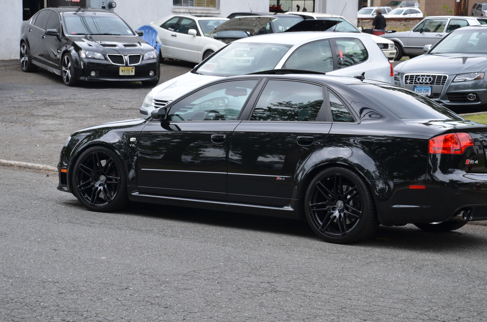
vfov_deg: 13.8
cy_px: 161
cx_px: 244
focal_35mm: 99
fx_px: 1336
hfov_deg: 20.7
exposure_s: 1/200
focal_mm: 66
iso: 200
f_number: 7.1
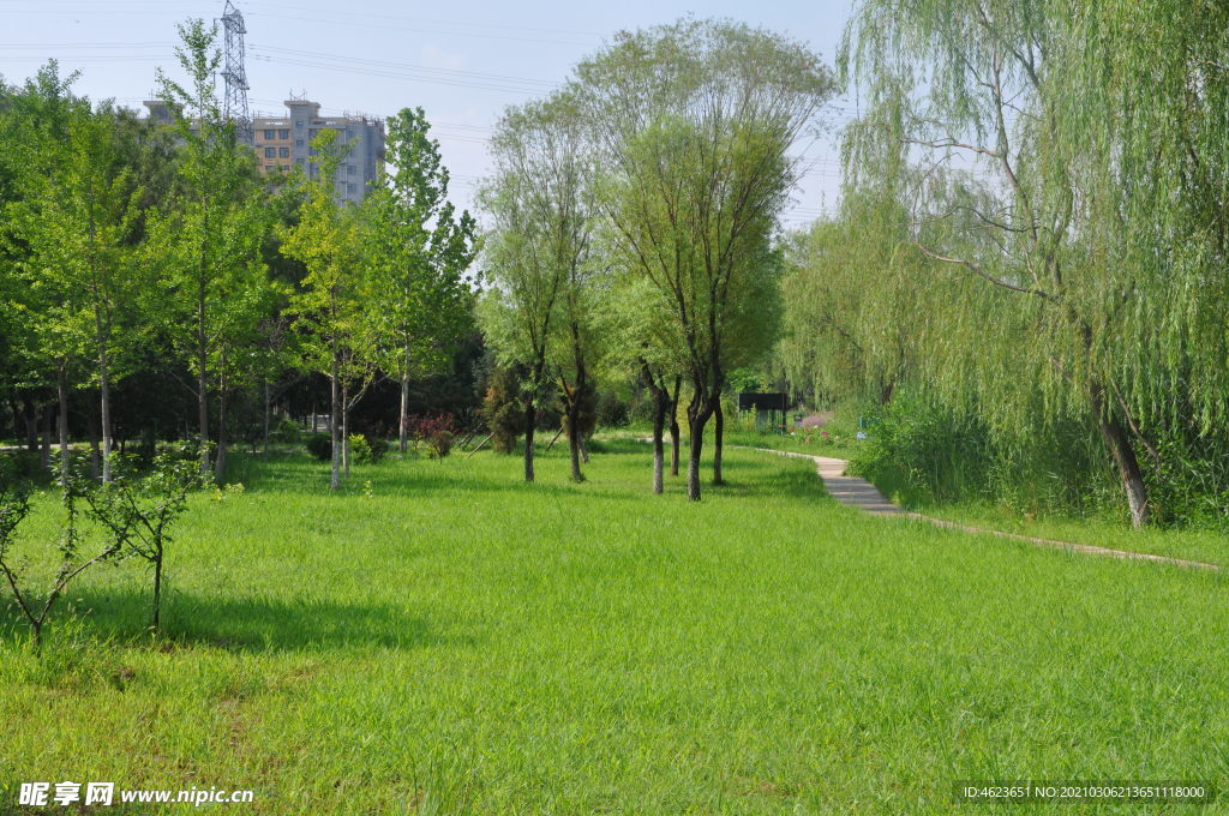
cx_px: 614
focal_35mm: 60
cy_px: 408
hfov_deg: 33.4
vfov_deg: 22.6
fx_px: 2046
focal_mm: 40
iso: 320
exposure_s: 1/200
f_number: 14
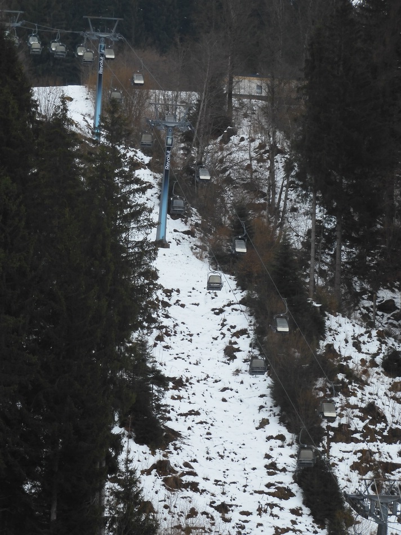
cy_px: 268
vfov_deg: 11.0
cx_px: 200
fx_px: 2781
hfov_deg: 8.2
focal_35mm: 180
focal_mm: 32.1
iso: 100
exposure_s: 1/400
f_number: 5.6
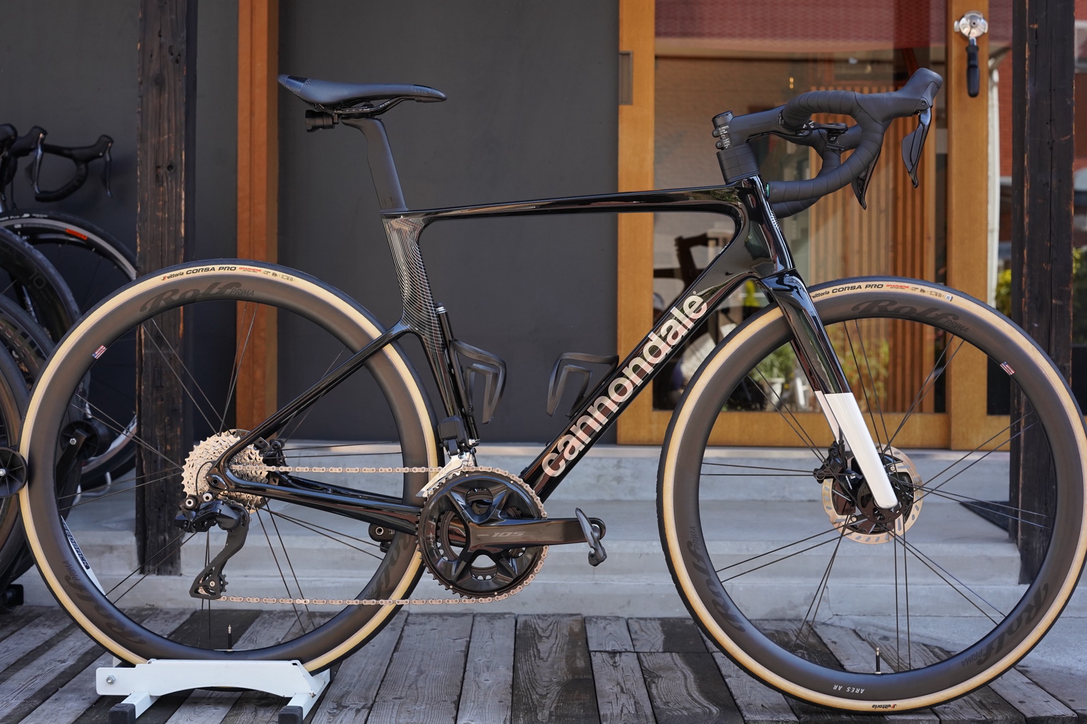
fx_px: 1509
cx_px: 544
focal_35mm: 50
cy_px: 362
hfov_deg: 39.6
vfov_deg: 27.0
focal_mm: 50
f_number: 5.6
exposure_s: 1/500
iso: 1000
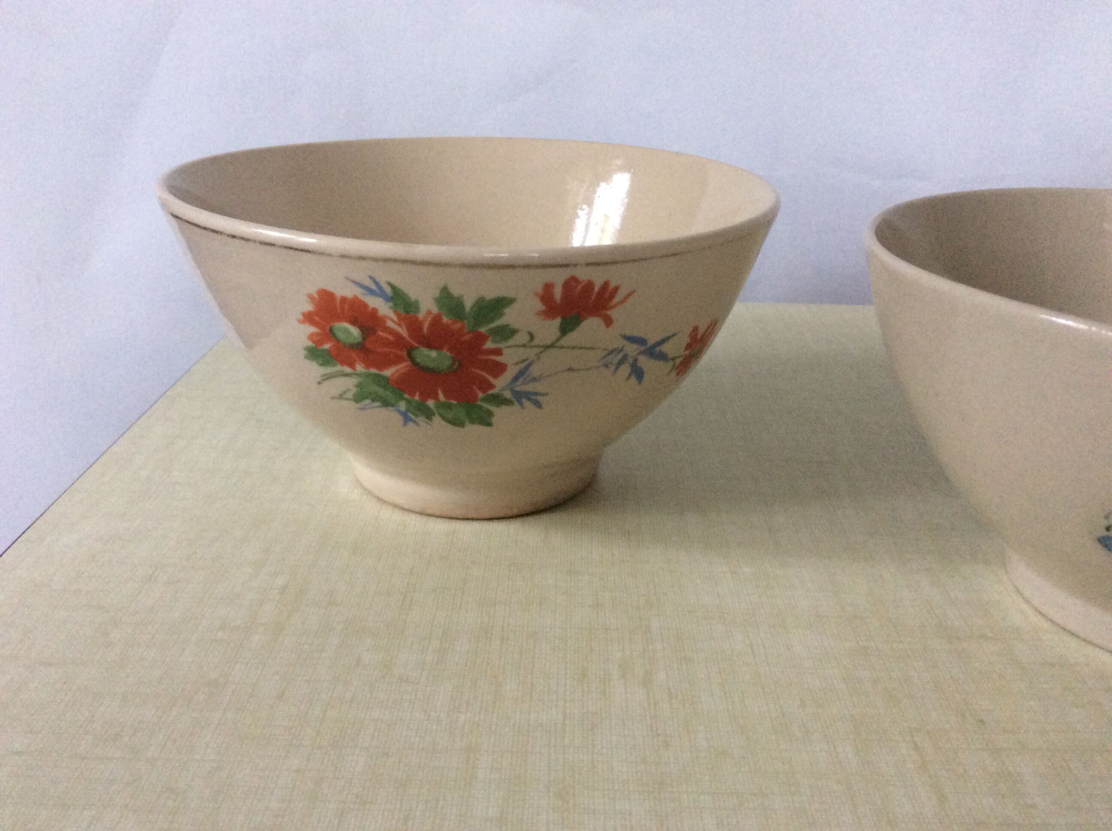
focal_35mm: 32
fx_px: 1026
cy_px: 416
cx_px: 556
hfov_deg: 56.9
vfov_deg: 44.1
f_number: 2.4
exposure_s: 1/25
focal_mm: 3.3
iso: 200
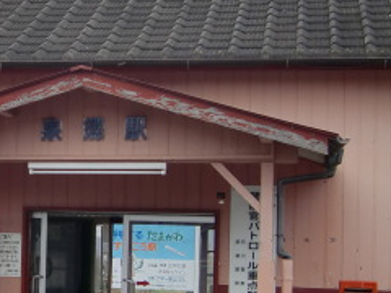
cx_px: 8
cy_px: 220
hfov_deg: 18.4
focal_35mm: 104
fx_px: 1175
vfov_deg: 14.2
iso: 64
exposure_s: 1/80
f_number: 3
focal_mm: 6.9
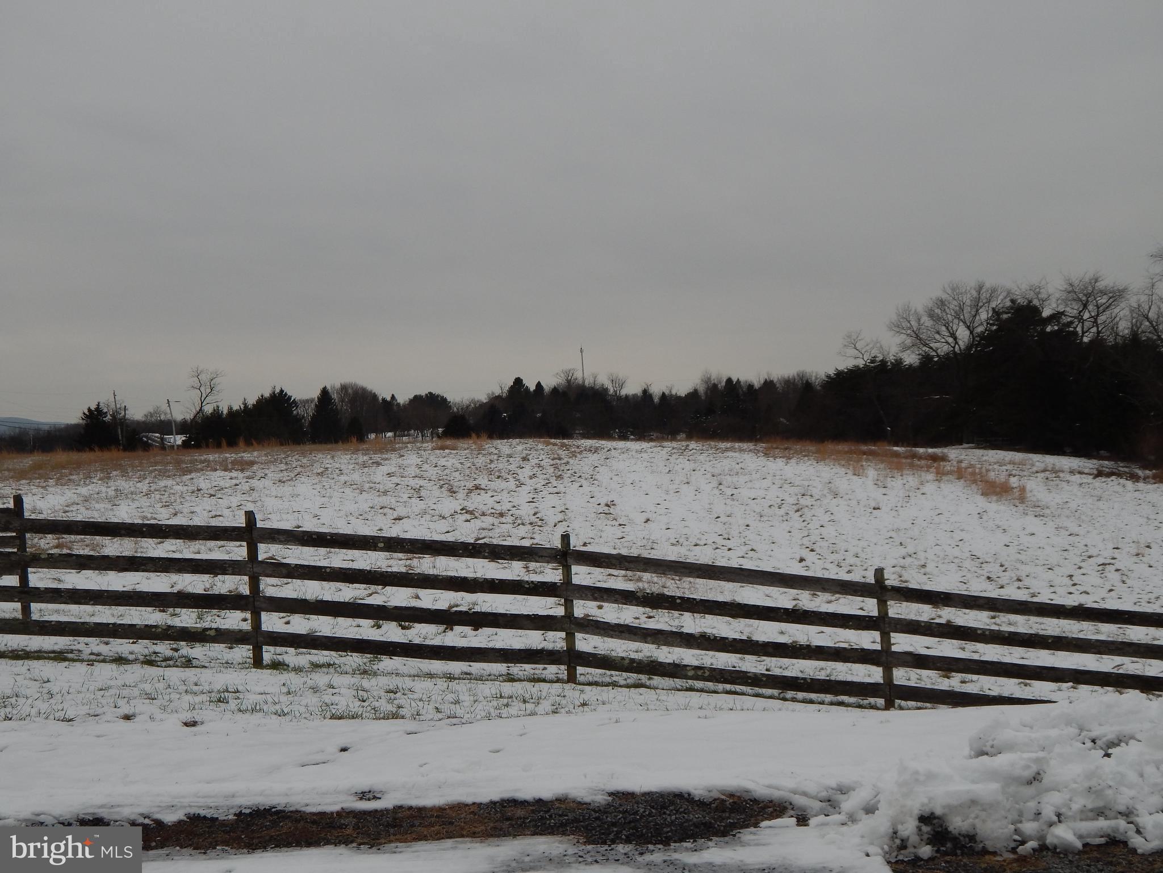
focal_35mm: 43
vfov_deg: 33.6
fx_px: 1445
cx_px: 582
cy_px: 436
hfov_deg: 43.9
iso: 125
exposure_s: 1/640
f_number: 3.6
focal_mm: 7.7
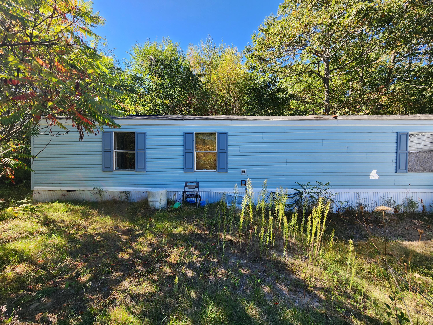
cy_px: 162
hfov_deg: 106.2
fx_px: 163
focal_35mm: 13
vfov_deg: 89.9
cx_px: 216
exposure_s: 1/440
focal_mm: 2.2
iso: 50
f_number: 2.2
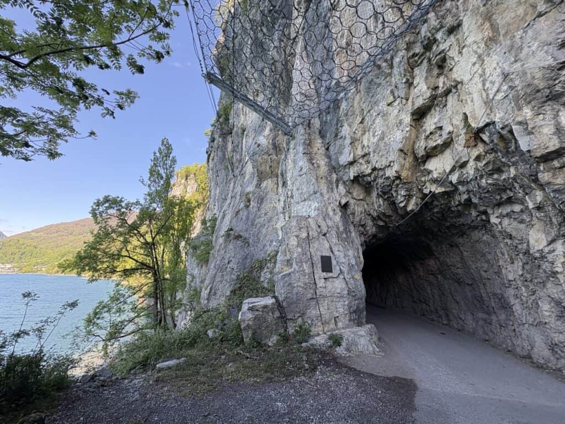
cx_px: 282
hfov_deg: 102.1
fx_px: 229
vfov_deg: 85.7
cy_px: 212
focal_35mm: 14
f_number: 2.2
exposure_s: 1/215
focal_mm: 2.22
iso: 64
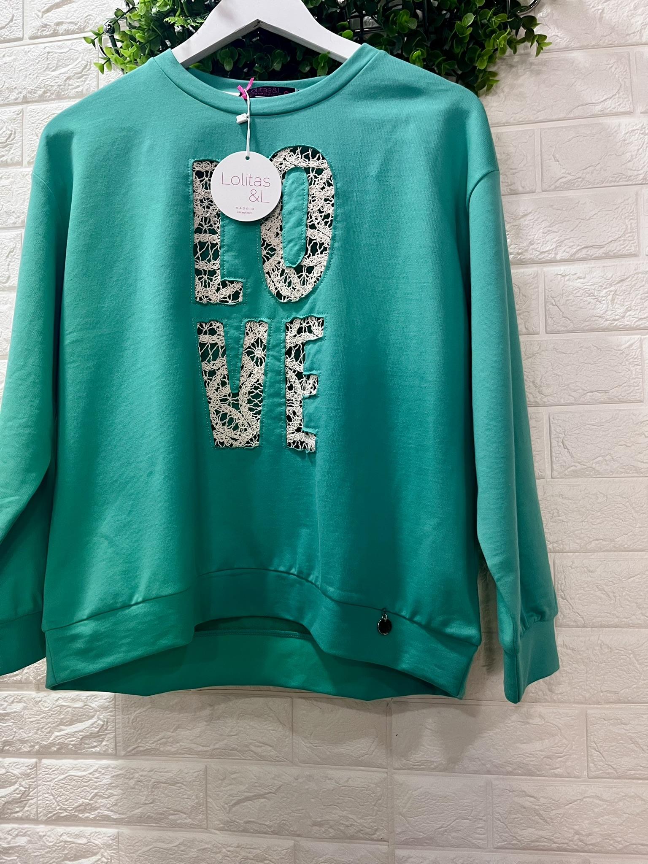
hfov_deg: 53.1
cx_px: 324
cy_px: 432
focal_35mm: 26
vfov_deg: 67.3
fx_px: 649
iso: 160
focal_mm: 5.1
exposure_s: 1/60
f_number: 1.6
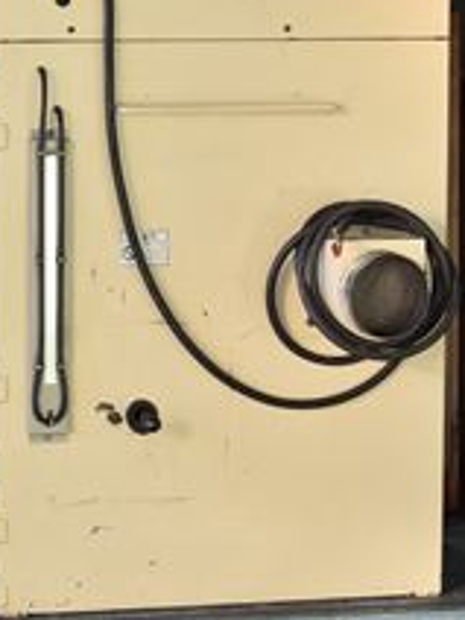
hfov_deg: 7.9
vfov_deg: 10.6
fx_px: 3352
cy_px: 173
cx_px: 155
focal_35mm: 187
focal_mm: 55
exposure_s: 1/640
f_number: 6.3
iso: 1250
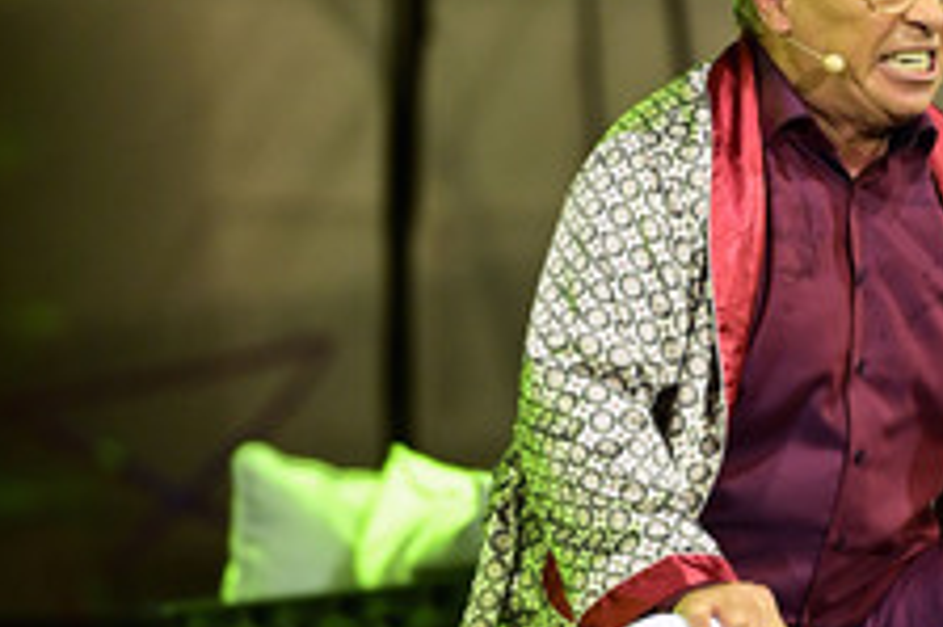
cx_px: 861
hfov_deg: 5.1
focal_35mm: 403
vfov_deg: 3.4
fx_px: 10548
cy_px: 341
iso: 3200
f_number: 3.2
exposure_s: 1/250
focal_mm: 200
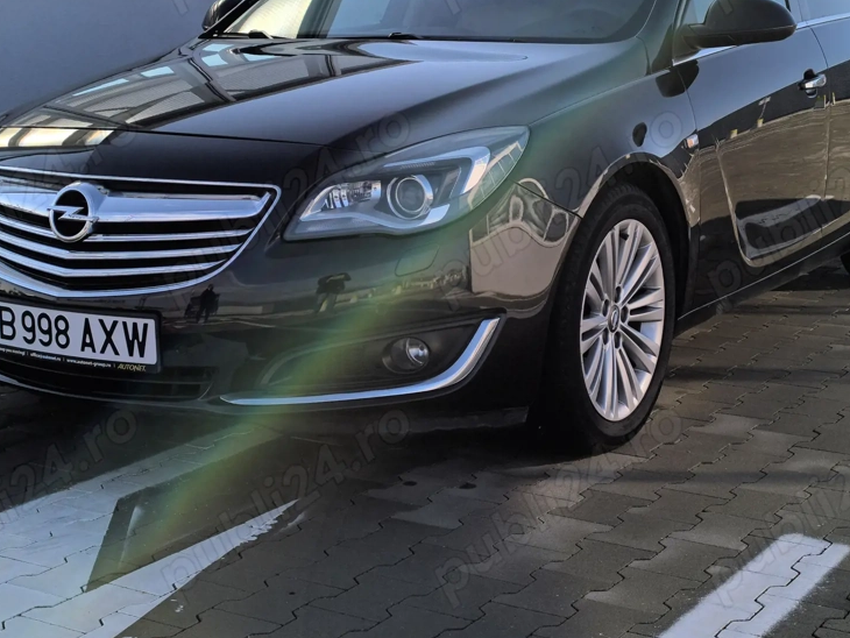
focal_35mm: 63
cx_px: 420
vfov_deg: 23.2
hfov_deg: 30.7
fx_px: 1547
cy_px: 225
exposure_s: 1/1030
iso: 50
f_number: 1.65
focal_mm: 6.14
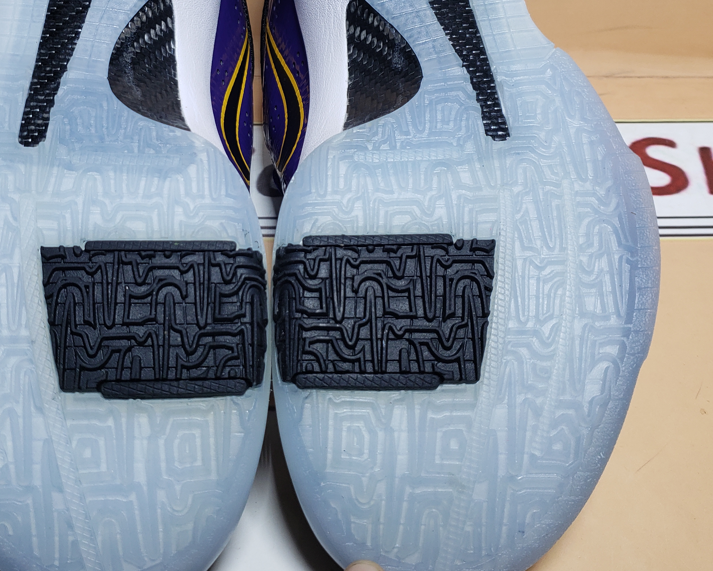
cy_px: 170
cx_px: 272
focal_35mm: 41
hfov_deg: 44.5
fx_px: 865
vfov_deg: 36.0
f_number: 1.5
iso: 50
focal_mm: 4.3
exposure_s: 1/525
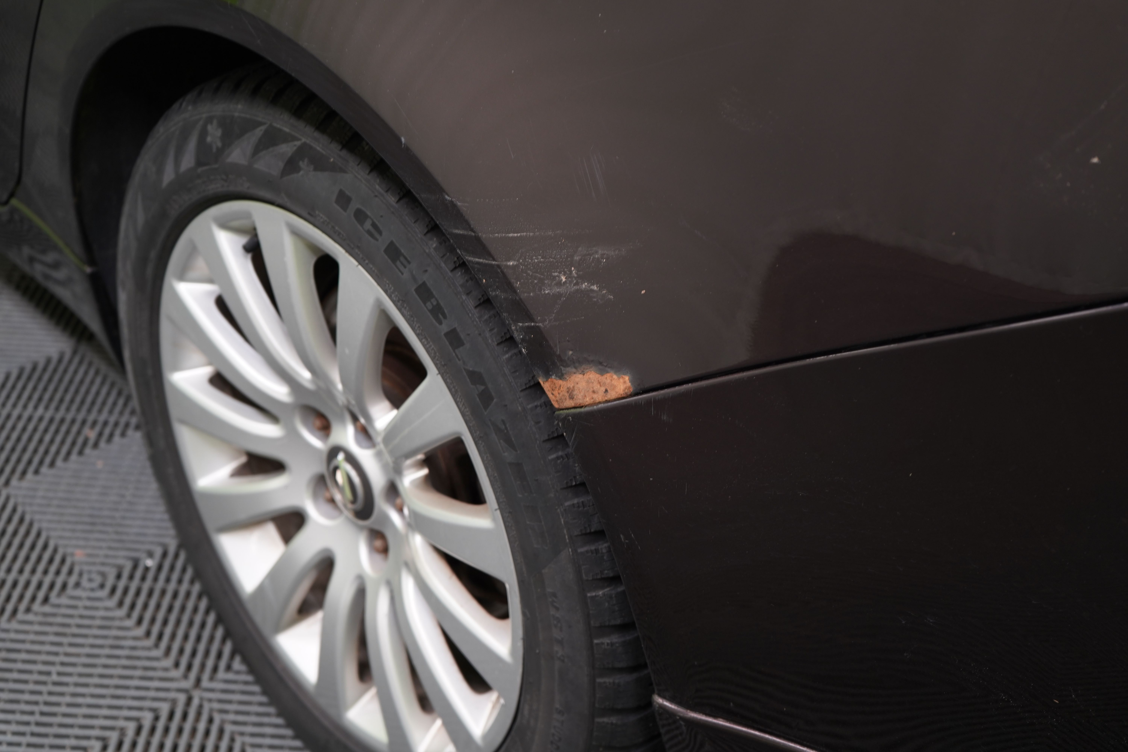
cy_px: 376
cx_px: 564
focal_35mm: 46
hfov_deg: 42.7
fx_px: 1441
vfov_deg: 29.2
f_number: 5
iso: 400
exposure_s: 1/15
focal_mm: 46
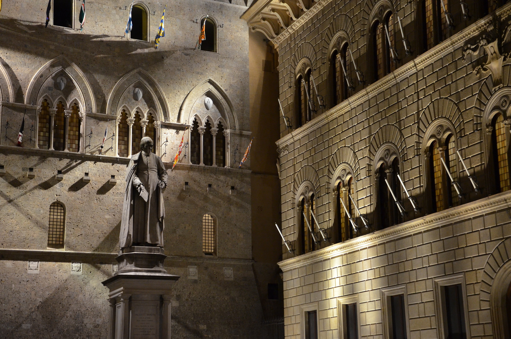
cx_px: 256
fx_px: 892
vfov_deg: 21.5
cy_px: 170
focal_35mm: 63
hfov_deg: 32.0
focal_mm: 42
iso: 1600
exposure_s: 1/20
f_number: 4.8
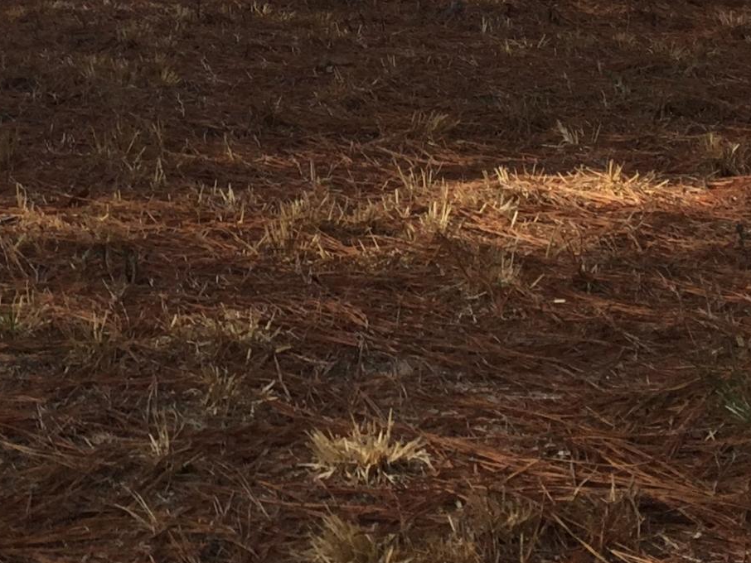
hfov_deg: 19.8
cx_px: -1
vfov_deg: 15.0
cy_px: -63
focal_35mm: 96
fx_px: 2083
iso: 32
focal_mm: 4.15
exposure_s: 1/1199
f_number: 2.2
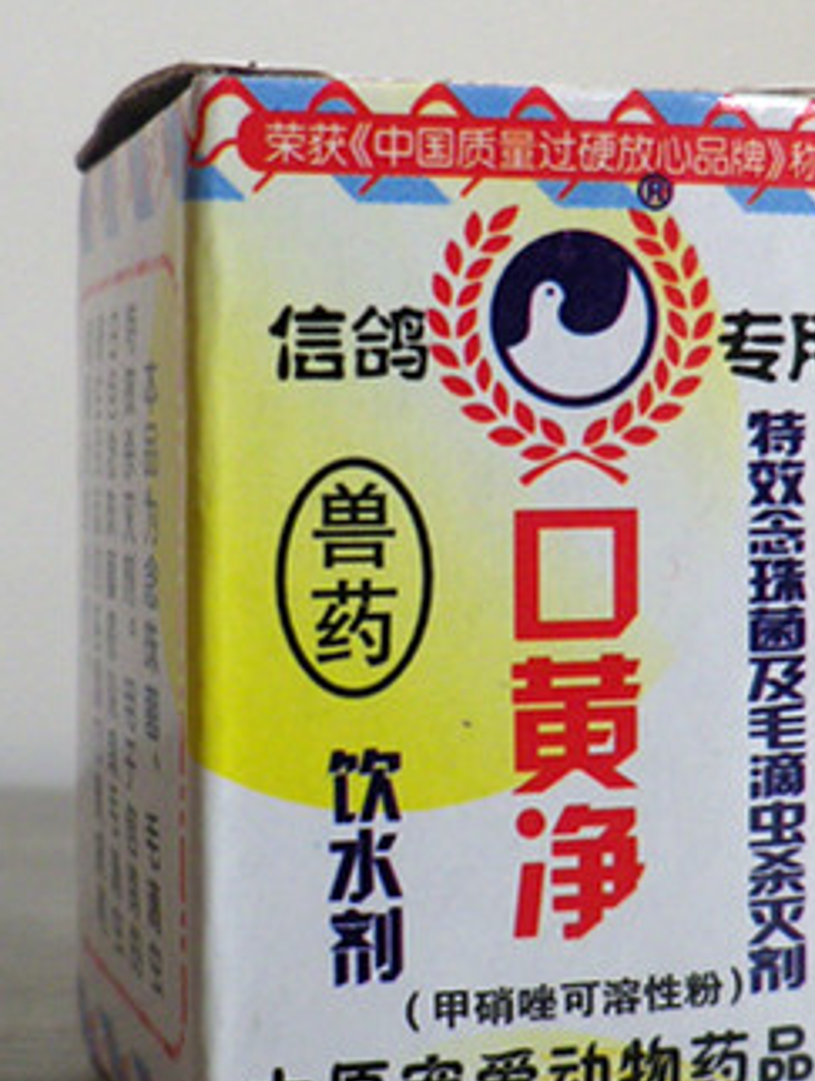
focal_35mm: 40
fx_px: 1251
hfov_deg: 36.0
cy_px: 601
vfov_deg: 46.6
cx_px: 475
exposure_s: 1/50
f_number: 3.2
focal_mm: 5
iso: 125
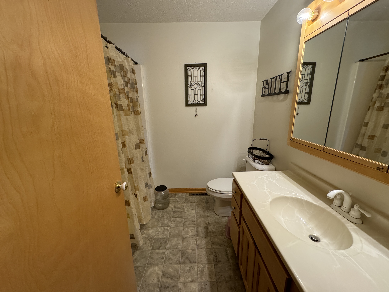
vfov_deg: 85.7
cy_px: 146
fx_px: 157
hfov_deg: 102.1
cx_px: 194
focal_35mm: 14
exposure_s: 1/120
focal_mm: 2.22
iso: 320
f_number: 2.2
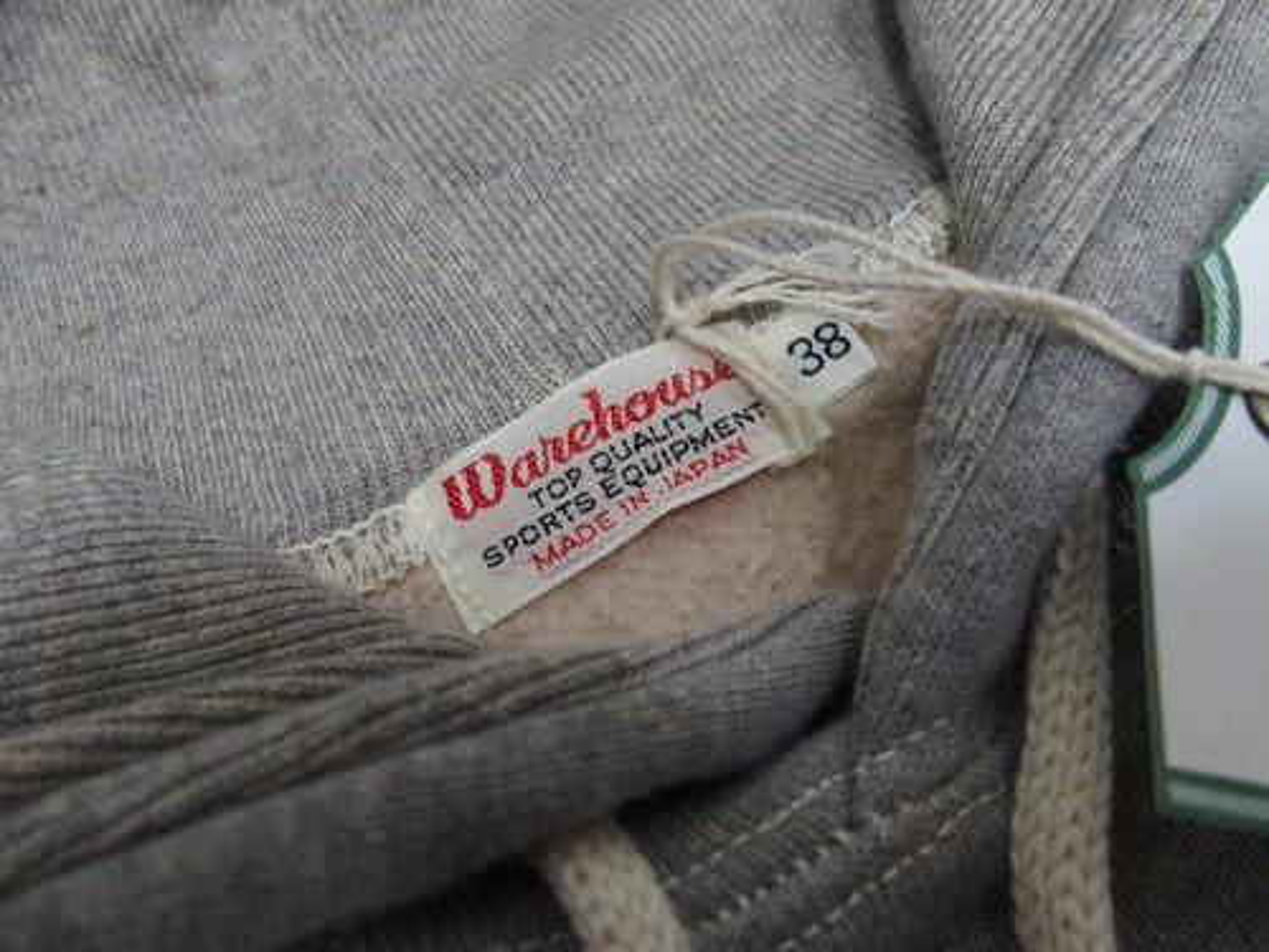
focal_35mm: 28
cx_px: 634
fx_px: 1026
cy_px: 476
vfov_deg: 49.7
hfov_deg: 63.4
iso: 160
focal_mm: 6
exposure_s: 1/60
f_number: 2.8
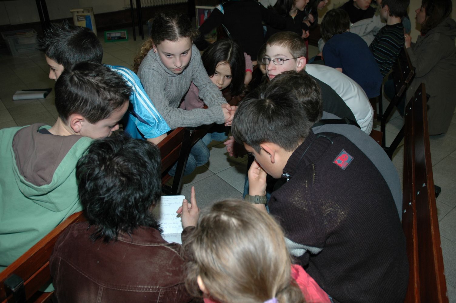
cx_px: 228
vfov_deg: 47.8
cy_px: 152
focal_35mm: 27
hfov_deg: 67.4
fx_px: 342
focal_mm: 18
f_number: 4
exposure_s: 1/60
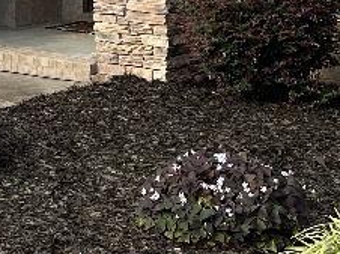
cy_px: -207
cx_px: -89
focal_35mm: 118
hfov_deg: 15.9
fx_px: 1158
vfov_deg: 11.6
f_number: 1.5
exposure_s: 1/2762
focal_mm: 5.7
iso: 50
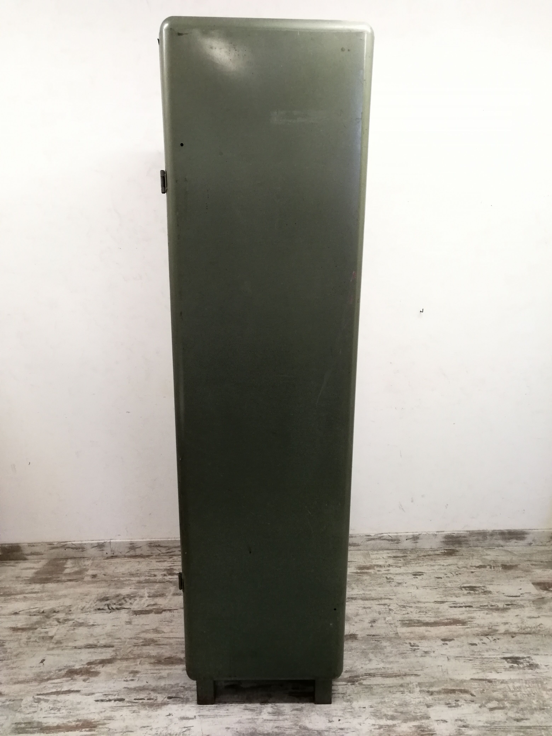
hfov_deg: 56.8
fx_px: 510
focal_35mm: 24
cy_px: 368
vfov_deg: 71.6
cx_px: 276
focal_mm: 2.38
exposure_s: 1/33.3
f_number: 2.2
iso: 100
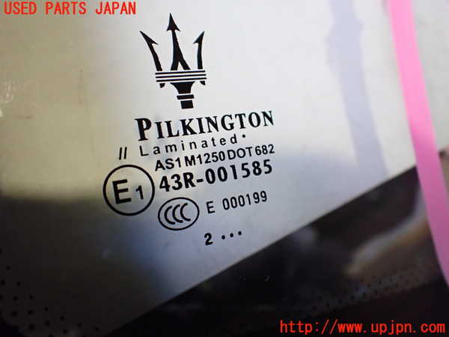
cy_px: 168
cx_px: 224
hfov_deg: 60.0
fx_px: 389
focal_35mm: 30
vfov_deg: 46.8
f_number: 2.3
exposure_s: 1/125
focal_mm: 5.4
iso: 500
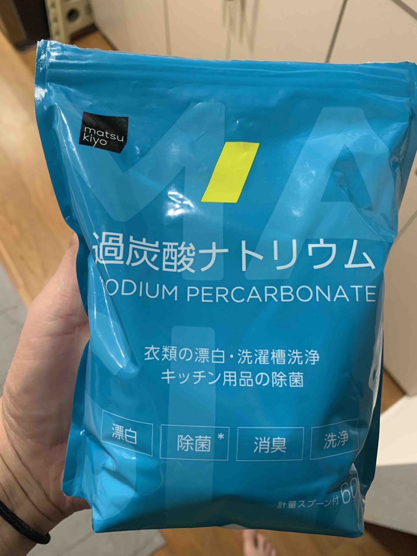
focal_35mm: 26
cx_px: 208
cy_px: 278
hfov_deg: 53.1
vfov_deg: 67.3
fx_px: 418
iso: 320
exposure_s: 1/50
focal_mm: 4.25
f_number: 1.8
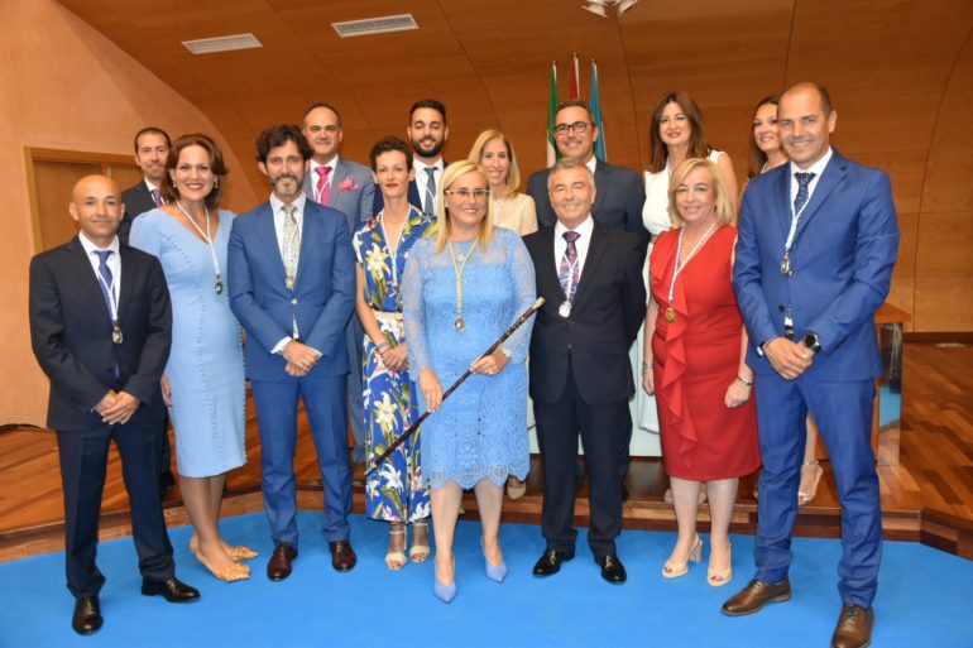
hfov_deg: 59.5
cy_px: 324
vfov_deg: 41.7
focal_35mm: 32
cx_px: 486
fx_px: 851
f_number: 3.8
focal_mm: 21
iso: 1100
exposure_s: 1/60
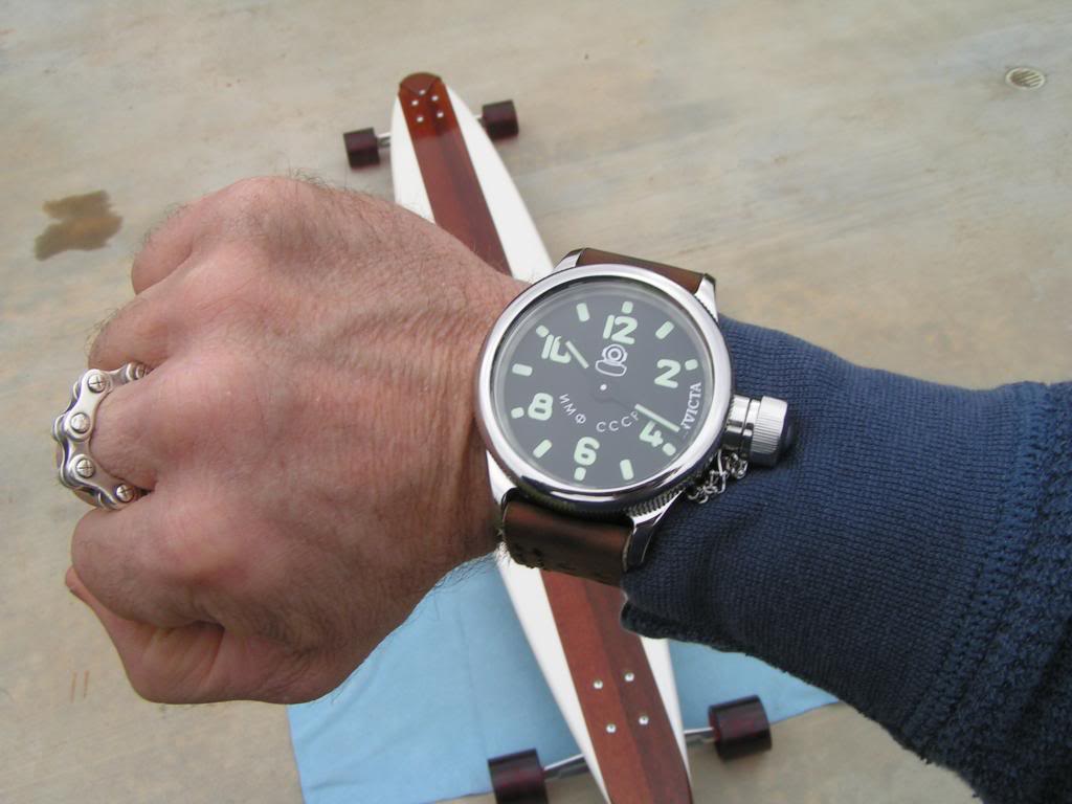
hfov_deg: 49.0
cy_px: 402
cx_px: 536
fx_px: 1177
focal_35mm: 38
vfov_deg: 37.7
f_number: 5.6
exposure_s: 1/200
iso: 50
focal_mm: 5.8
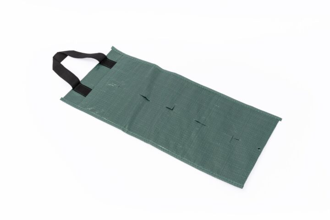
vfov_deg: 31.2
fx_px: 394
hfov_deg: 45.4
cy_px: 110
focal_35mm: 43
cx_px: 165
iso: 500
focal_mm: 43
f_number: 11
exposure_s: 1/80
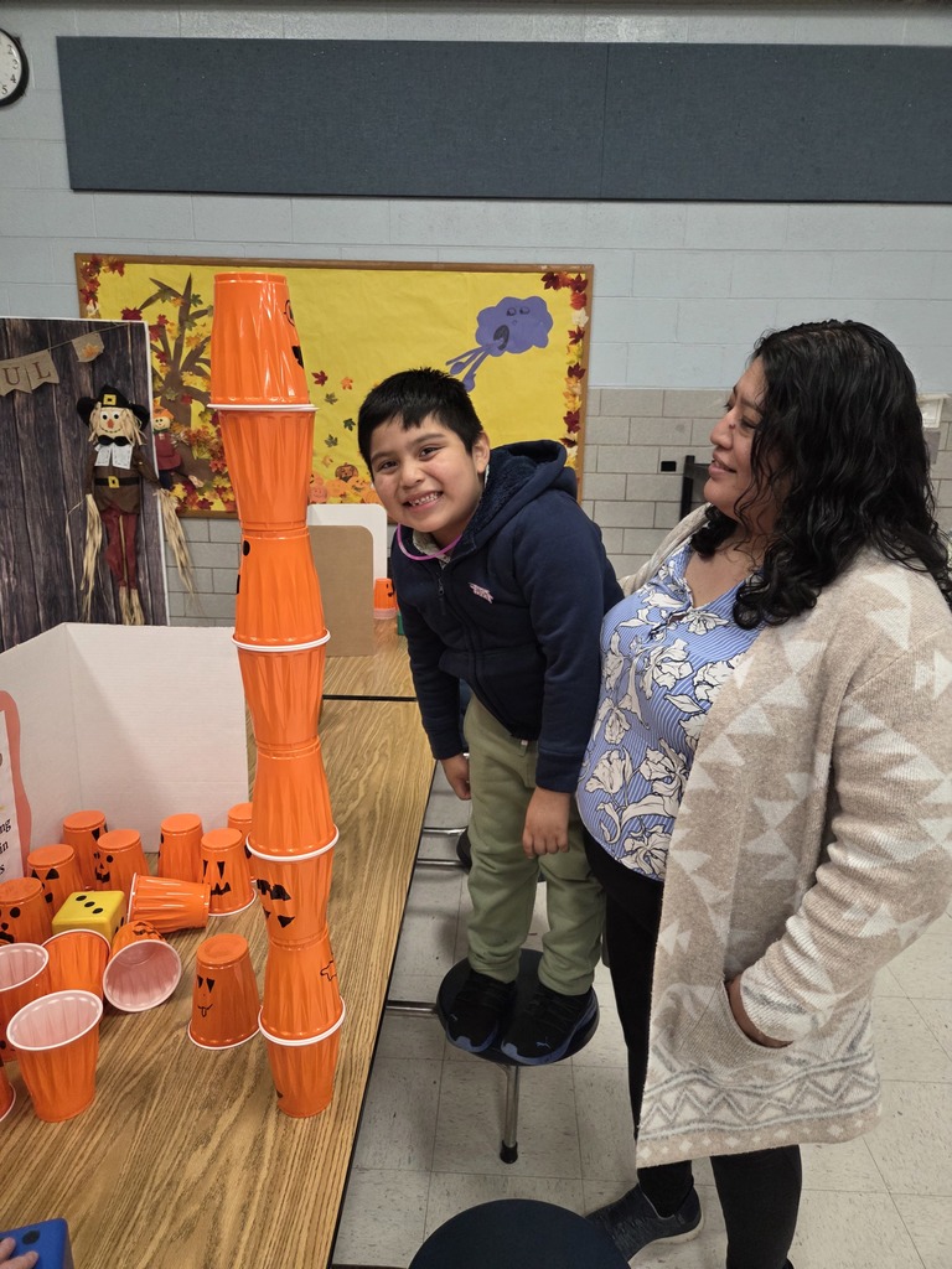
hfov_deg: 58.9
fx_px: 843
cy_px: 634
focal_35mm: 23
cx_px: 476
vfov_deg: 73.9
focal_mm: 5.4
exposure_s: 1/120
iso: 500
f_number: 1.8
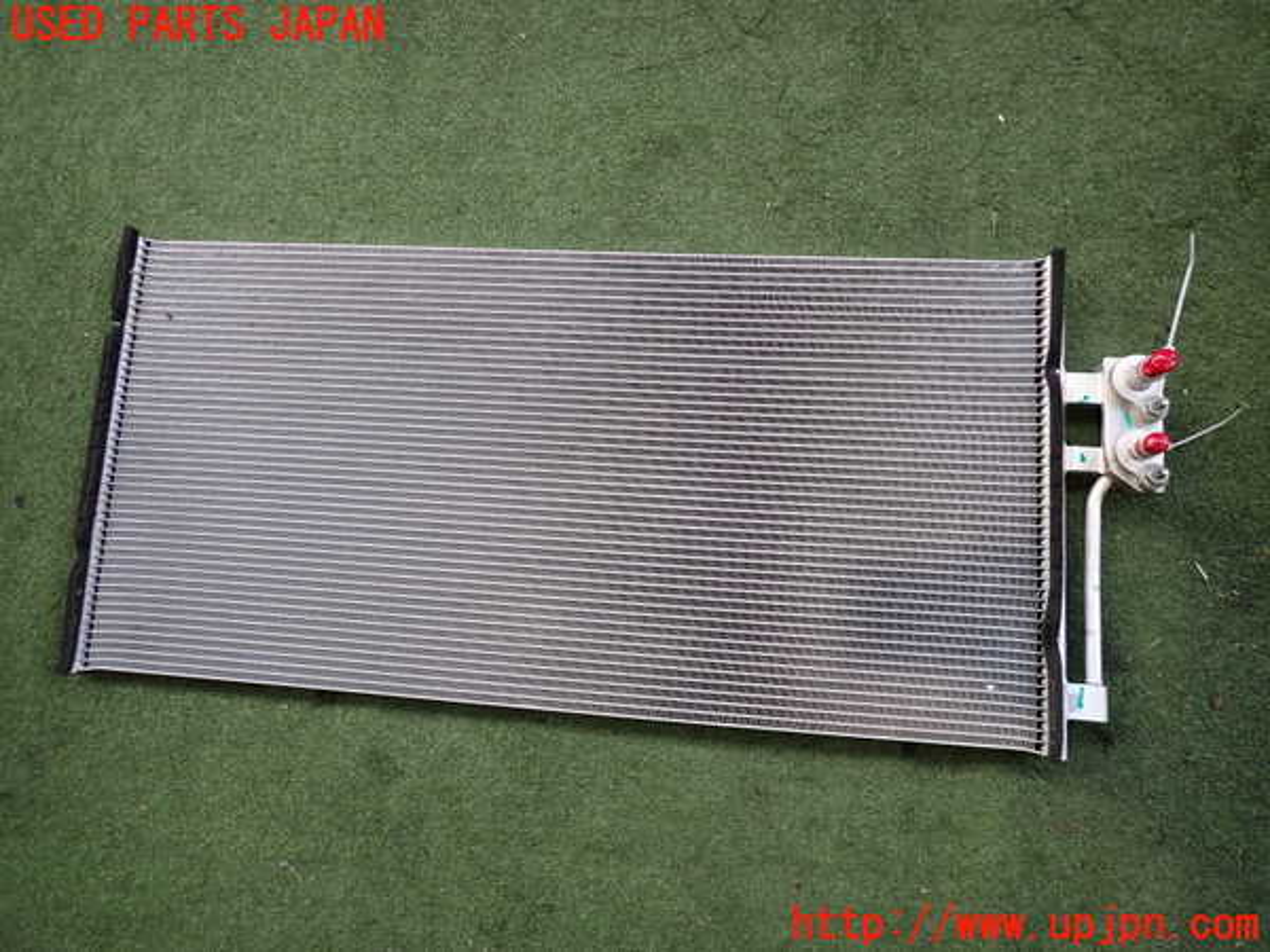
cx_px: 635
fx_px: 917
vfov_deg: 54.9
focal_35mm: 25
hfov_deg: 69.4
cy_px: 476
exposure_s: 1/125
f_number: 2
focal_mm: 4.5
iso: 160
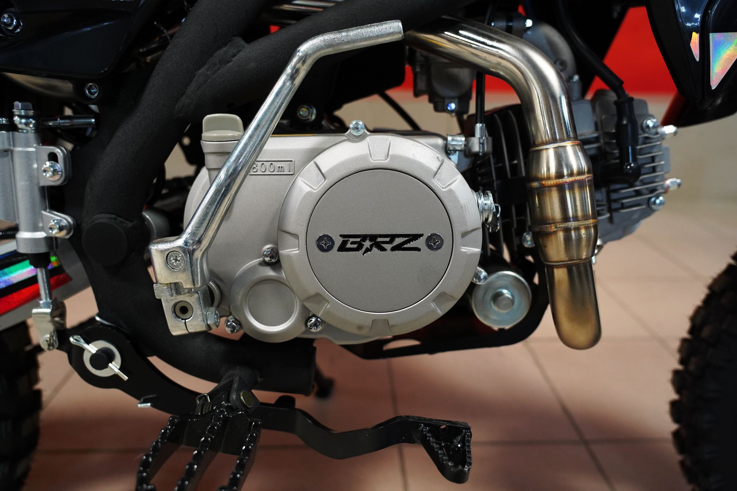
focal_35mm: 24
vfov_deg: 53.1
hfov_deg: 73.7
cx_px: 368
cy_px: 246
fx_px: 491
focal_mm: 24
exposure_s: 1/60
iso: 2500
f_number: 4
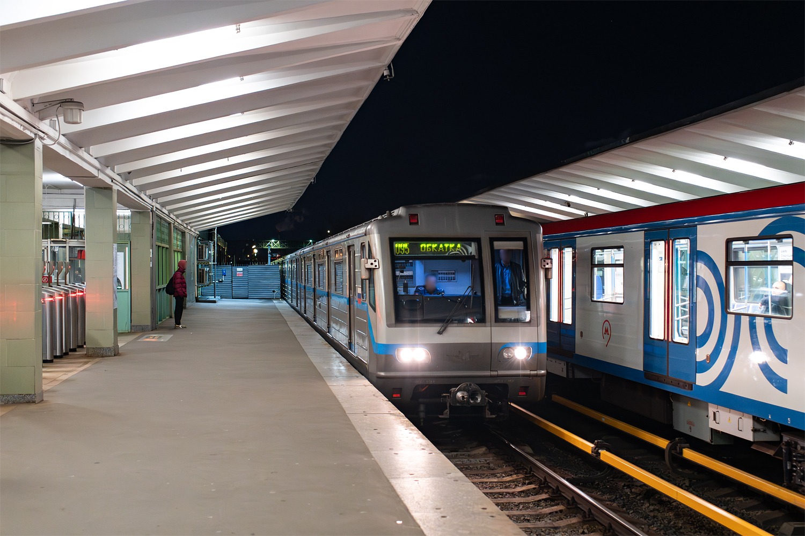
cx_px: 402
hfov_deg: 54.5
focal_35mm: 35
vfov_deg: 37.8
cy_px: 268
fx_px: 782
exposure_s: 1/320
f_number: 2.8
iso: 8000
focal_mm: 35
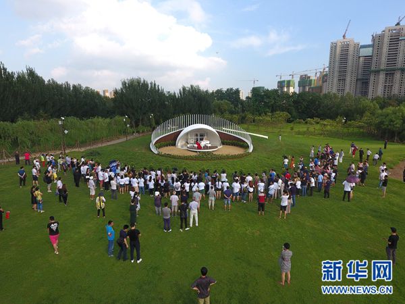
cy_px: 152
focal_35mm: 20
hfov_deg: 81.7
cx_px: 202
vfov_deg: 66.0
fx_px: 234
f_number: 2.8
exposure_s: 1/535
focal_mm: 3.61
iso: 100
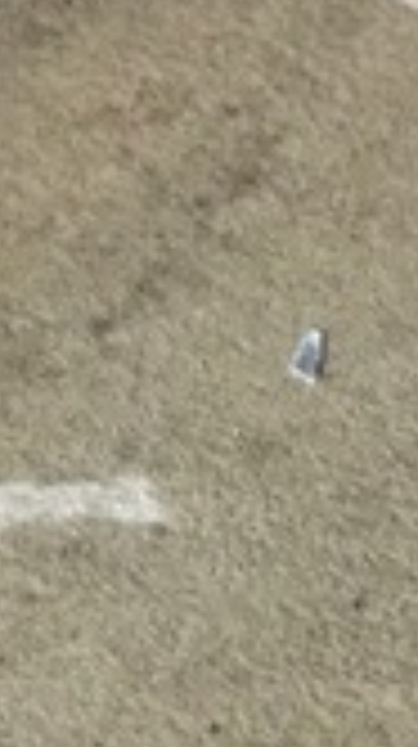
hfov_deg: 7.4
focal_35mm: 163
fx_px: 3222
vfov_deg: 11.3
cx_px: 49
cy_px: -963
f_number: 2.4
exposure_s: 1/30
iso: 125
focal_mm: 3.3
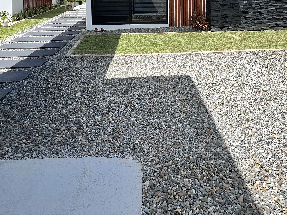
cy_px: -14
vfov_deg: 41.2
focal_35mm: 28
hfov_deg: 63.4
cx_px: 150
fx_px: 232
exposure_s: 1/889
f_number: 1.8
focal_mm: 1.57
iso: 32
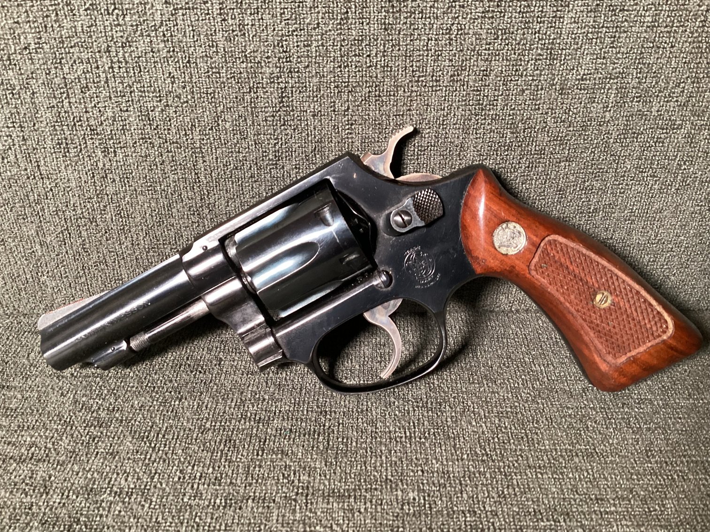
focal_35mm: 31
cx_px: 355
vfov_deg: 45.4
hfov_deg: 58.3
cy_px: 266
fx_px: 636
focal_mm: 3.3
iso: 400
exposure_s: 1/40
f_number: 2.4
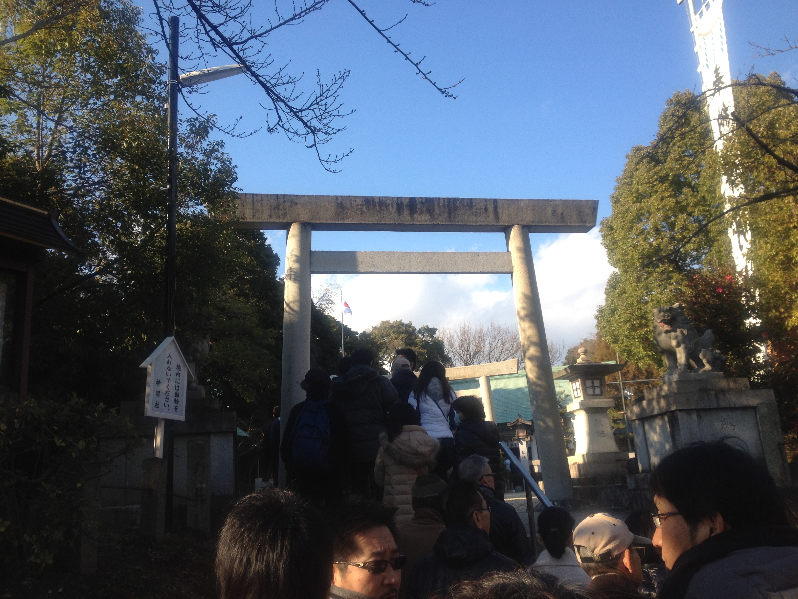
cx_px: 399
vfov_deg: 40.7
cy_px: 300
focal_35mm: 35
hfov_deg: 52.6
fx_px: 807
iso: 64
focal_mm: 4.28
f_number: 2.4
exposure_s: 1/708
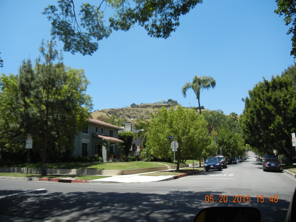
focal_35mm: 30
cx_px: 148
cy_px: 111
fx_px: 257
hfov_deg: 60.0
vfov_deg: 46.8
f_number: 7
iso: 160
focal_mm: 5.4
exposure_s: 1/300
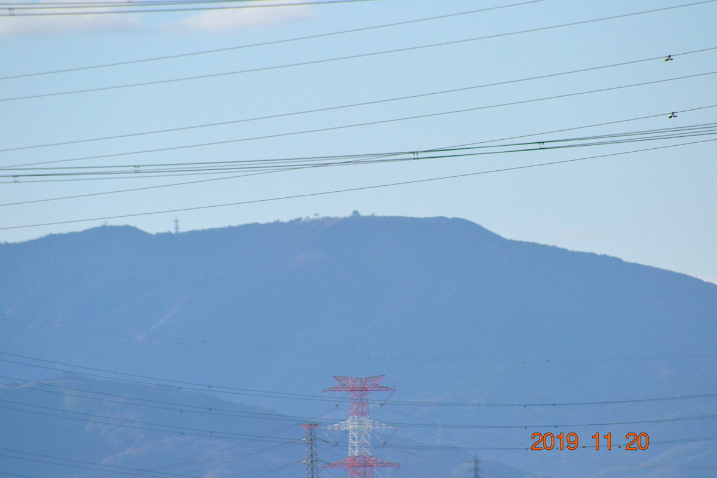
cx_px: 358
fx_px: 11949
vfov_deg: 2.3
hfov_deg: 3.4
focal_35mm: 600
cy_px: 239
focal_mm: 400
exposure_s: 1/4000
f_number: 8
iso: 1600
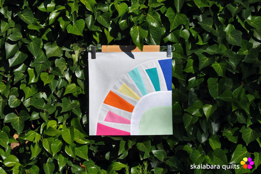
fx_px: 924
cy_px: 87
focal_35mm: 128
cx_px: 130
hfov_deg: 16.1
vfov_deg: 10.7
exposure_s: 1/400
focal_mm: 85
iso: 200
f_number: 10
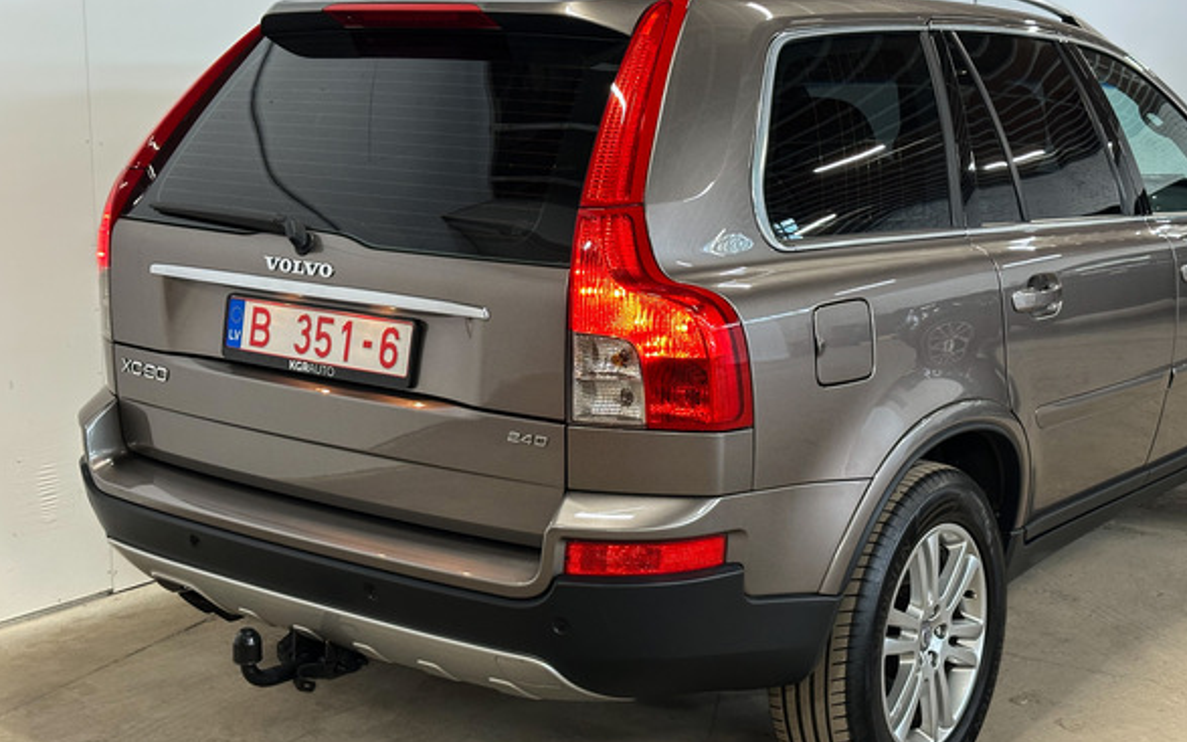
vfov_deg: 24.9
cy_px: 366
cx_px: 599
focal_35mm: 52
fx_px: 1682
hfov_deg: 38.9
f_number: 1.78
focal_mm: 6.86
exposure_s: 1/50
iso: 250
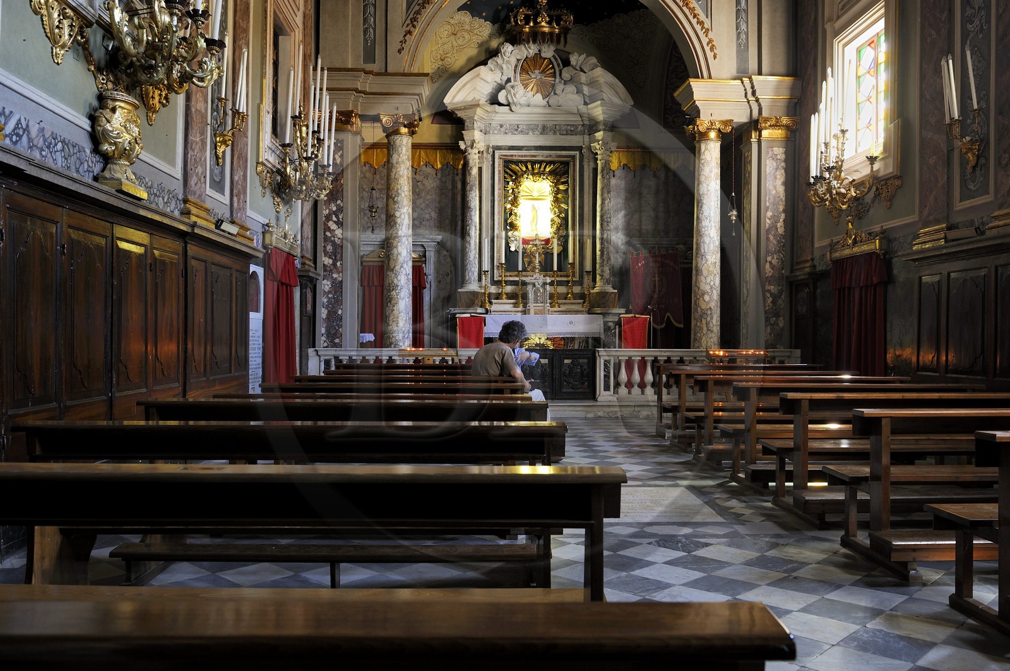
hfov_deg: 60.3
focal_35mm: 31
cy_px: 336
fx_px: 869
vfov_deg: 42.2
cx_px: 505
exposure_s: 1/4
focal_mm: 31
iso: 800
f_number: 6.3
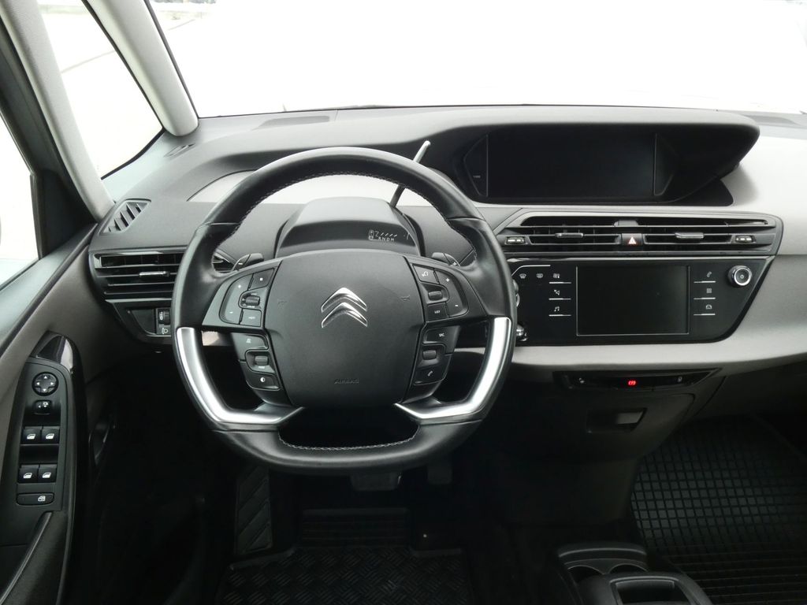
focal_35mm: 31
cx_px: 404
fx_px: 723
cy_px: 302
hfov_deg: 58.4
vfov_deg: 45.4
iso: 400
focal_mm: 5.5
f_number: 5.6
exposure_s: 1/80
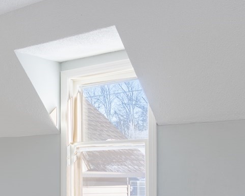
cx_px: -82
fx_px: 464
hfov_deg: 25.1
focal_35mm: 64
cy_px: 184
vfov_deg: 23.1
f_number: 8
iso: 100
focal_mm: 16
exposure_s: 1/40
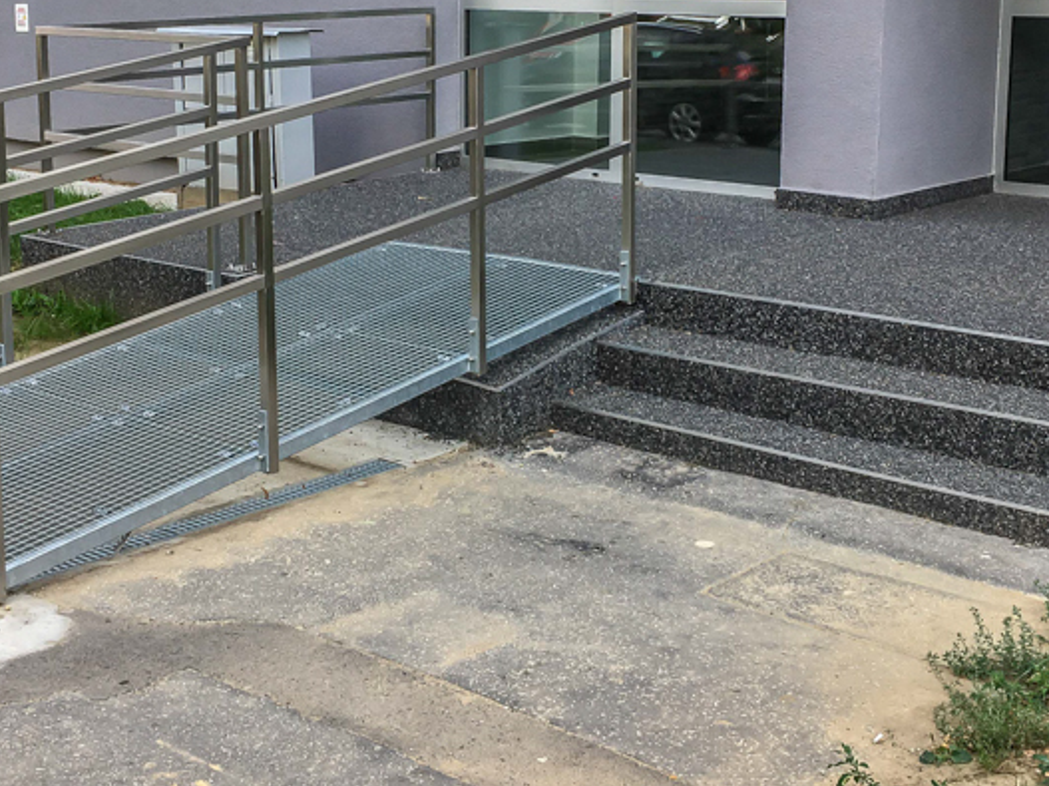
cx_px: 522
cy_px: 239
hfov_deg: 34.9
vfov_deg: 26.3
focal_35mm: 55
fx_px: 1666
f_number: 2.2
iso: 25
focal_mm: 4.15
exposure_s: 1/350
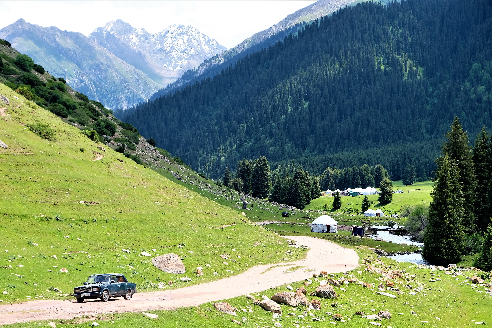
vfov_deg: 16.5
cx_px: 246
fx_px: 1134
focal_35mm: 83
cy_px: 164
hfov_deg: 24.5
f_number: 6.4
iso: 400
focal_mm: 55
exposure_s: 1/420
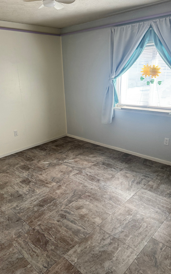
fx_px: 194
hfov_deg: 47.6
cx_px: 78
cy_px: 137
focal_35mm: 26
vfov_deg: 70.4
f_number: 1.78
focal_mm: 6.76
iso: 125
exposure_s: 1/121
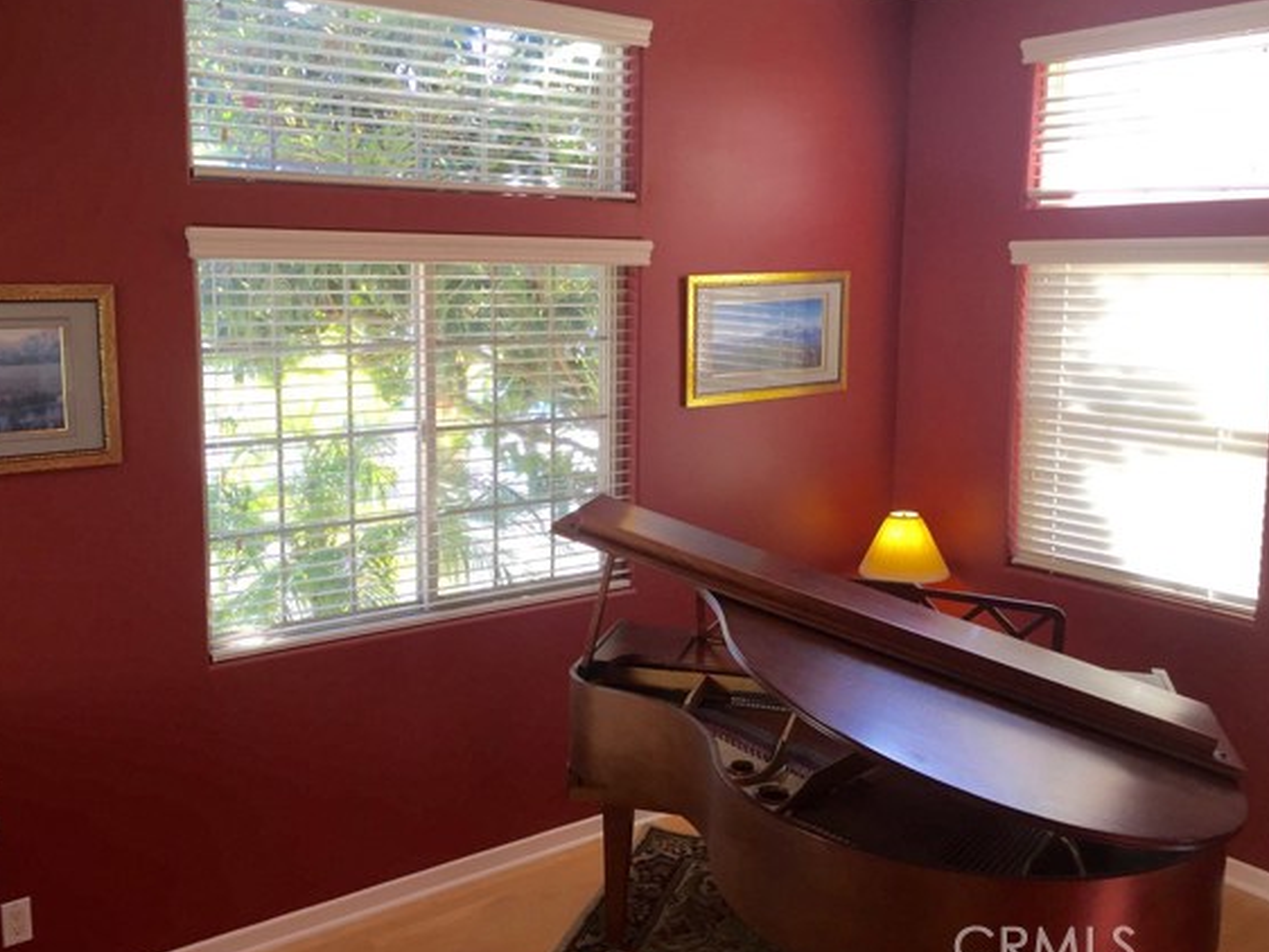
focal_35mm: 33
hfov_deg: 55.2
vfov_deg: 42.9
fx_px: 1210
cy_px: 438
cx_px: 562
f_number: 2.2
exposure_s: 1/60
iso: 40
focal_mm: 4.15
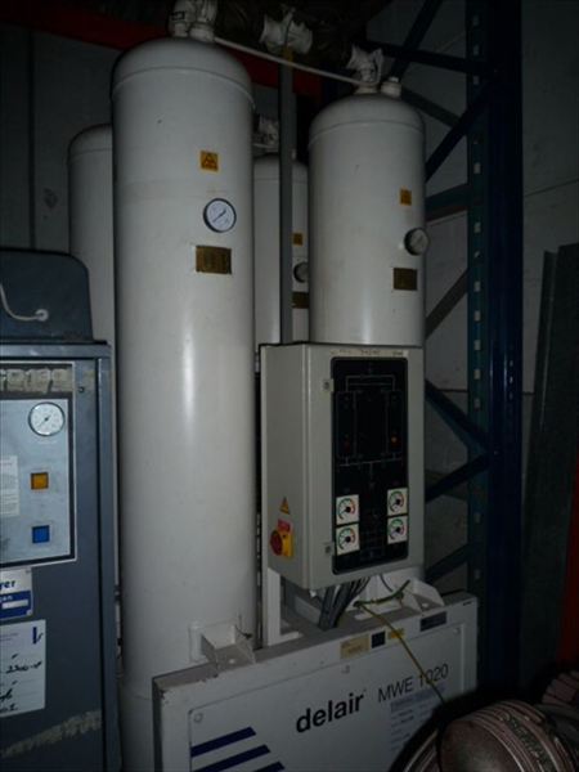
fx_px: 558
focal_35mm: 25
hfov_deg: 54.9
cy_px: 386
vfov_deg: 69.4
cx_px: 290
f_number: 2.8
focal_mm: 4.4
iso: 100
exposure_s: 1/30
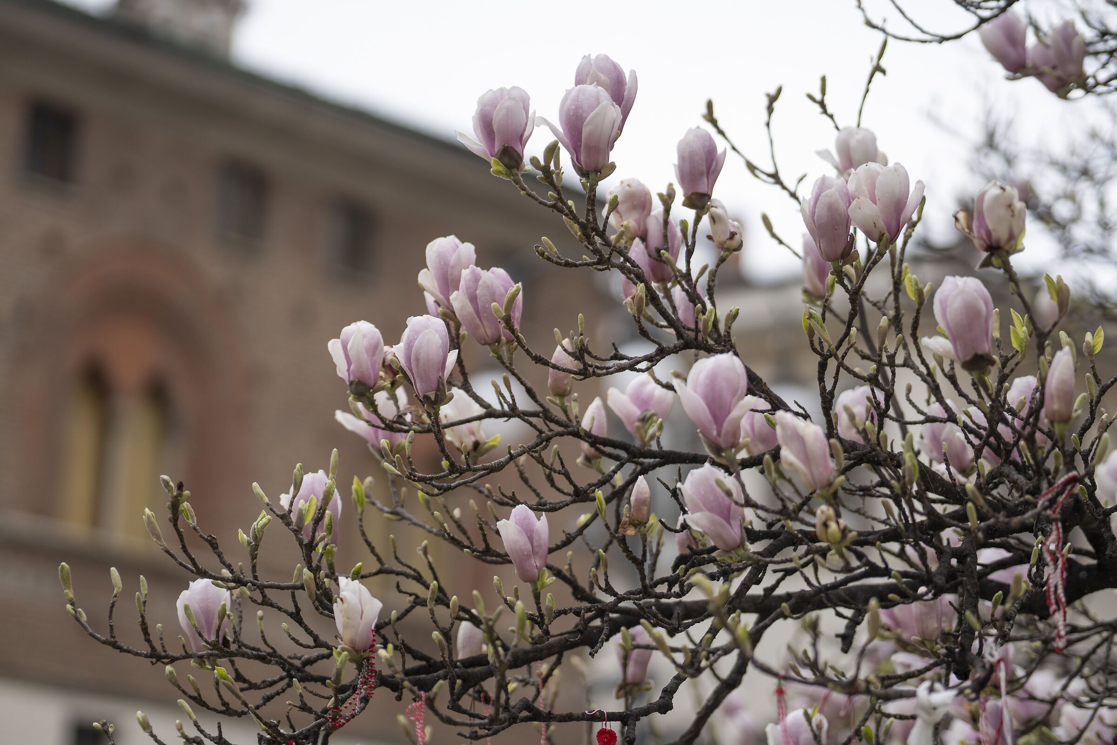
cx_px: 558
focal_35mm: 112
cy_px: 372
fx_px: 3490
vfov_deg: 12.2
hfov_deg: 18.2
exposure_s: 1/1250
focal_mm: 75
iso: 100
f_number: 2
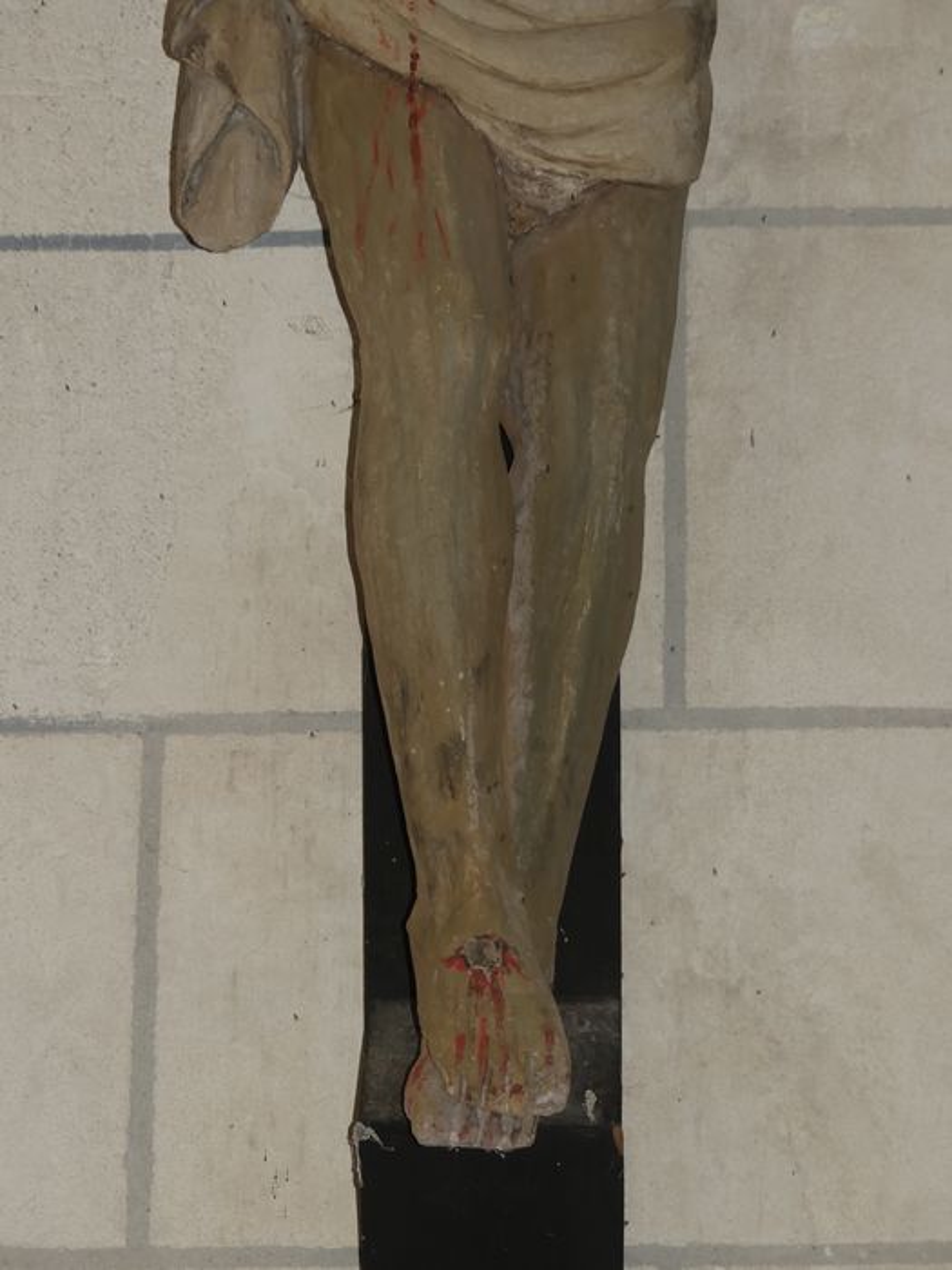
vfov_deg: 10.3
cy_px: 635
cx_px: 476
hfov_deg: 7.7
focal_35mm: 192
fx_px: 7040
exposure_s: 1/60
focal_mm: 34.5
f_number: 2.8
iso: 160
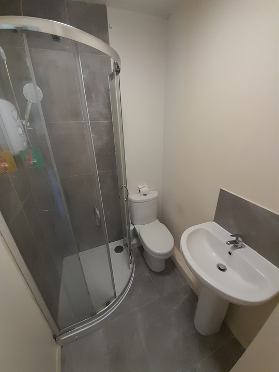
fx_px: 140
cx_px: 140
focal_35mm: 13
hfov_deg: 89.9
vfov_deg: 106.2
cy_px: 186
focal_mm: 1.13
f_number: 2.2
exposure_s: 1/50
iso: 250
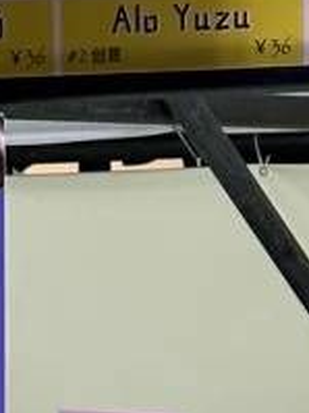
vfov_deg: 5.7
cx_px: 886
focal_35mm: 347
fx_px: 4134
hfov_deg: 4.2
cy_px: 220
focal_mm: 6.86
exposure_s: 1/50
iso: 100
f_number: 1.78
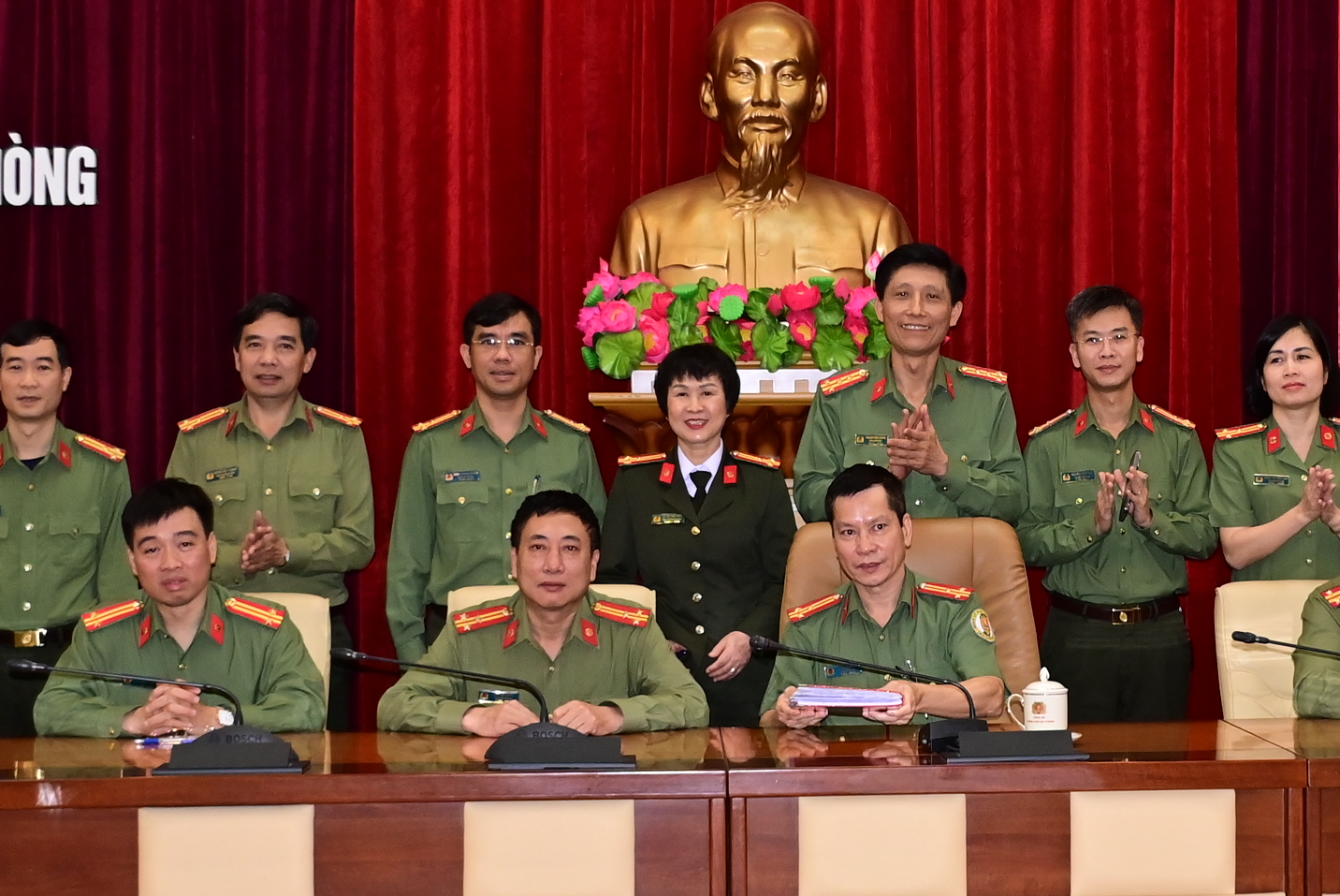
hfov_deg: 27.0
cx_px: 990
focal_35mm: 74
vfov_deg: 18.5
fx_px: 2756
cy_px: 462
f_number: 3.8
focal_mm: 24
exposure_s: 1/200
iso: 1250
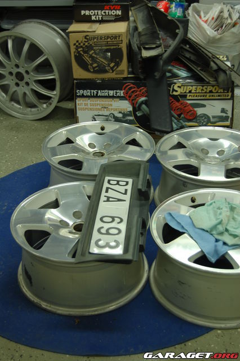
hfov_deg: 23.8
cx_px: 120
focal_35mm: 57
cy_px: 180
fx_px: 571
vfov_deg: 35.1
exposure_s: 1/13
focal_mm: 38
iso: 200
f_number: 5
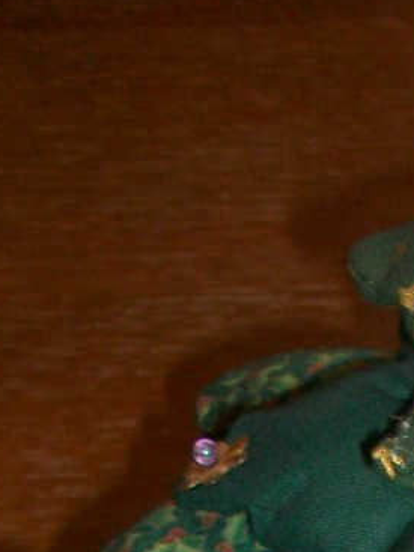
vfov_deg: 12.1
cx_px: 563
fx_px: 2202
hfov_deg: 10.5
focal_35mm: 138
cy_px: 1220
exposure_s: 1/40
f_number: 2.9
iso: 125
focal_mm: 5.7
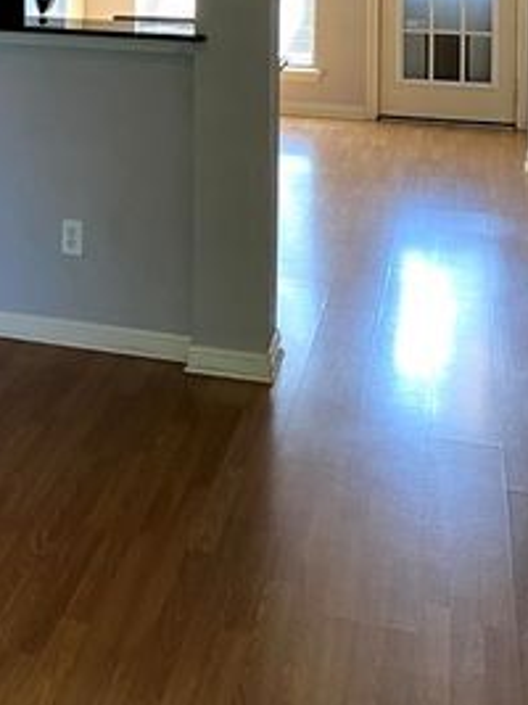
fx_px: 1323
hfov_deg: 21.3
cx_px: -66
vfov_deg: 27.2
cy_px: -83
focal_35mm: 65
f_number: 1.8
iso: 200
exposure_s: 1/60
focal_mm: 4.25
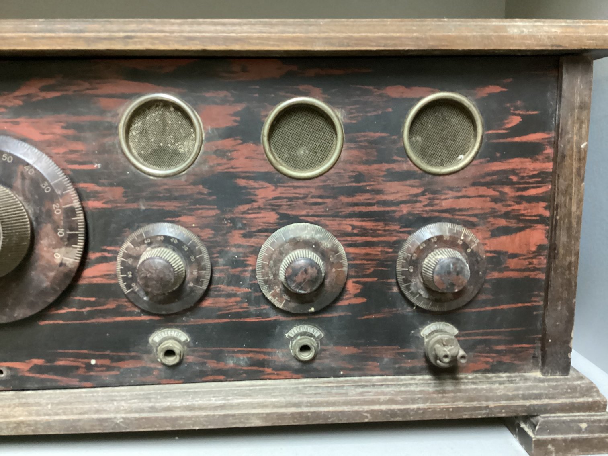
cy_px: 228
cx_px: 304
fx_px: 545
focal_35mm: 31
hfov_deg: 58.3
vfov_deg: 45.4
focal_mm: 3.3
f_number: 2.4
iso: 800
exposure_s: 1/30
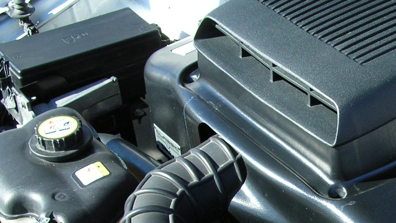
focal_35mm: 85
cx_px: 409
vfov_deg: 13.9
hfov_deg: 23.8
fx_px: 892
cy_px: 243
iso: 50
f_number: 3.7
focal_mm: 6
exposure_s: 1/166
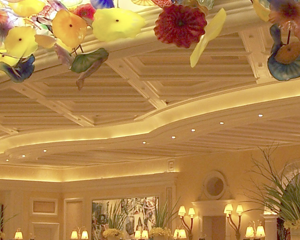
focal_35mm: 113
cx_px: 257
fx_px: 1003
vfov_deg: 13.6
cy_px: 91
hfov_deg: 16.8
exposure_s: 1/4
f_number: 4
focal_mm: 6.3
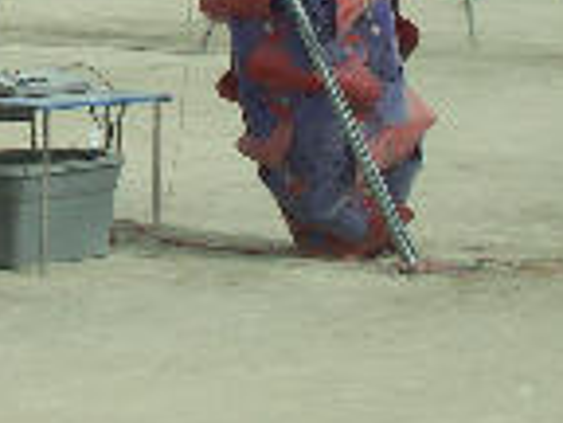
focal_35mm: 137
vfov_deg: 10.6
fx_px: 2228
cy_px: -121
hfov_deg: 13.9
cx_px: -127
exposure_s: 1/500
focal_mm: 9.58
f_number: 9
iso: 100
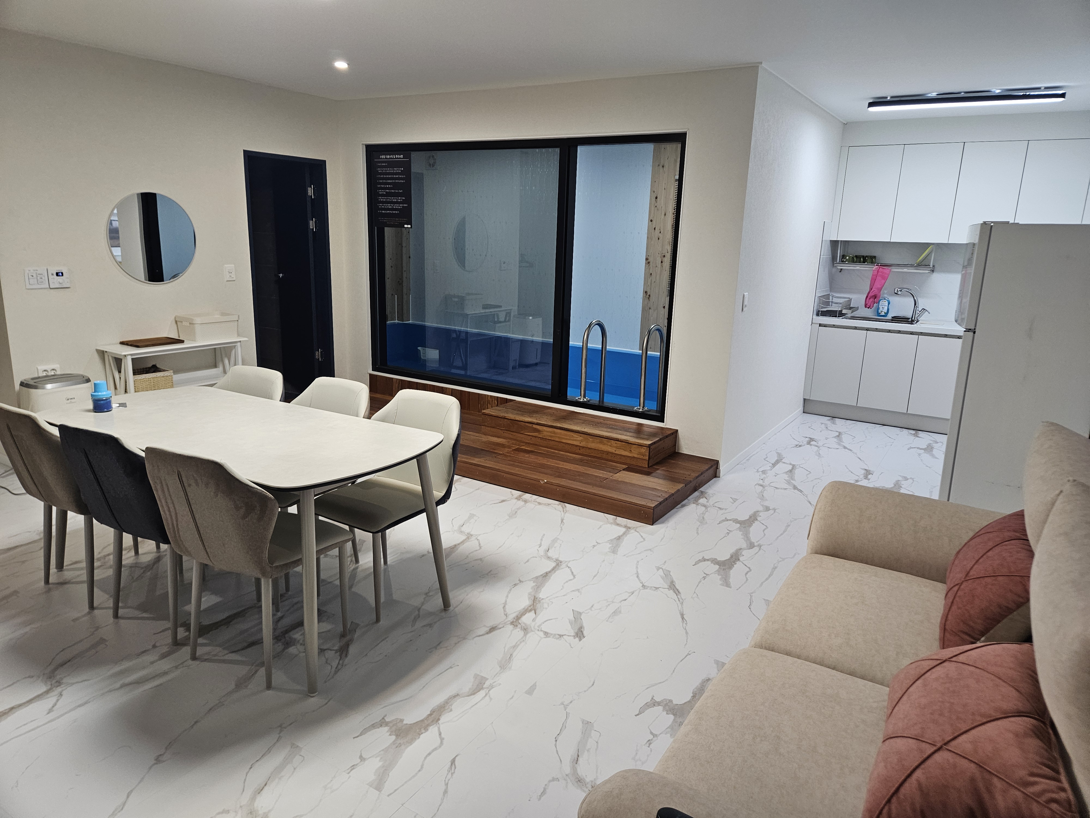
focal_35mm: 23
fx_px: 724
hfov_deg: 73.9
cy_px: 409
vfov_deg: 58.9
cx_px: 545
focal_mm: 5.4
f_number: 1.8
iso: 160
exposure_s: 1/120
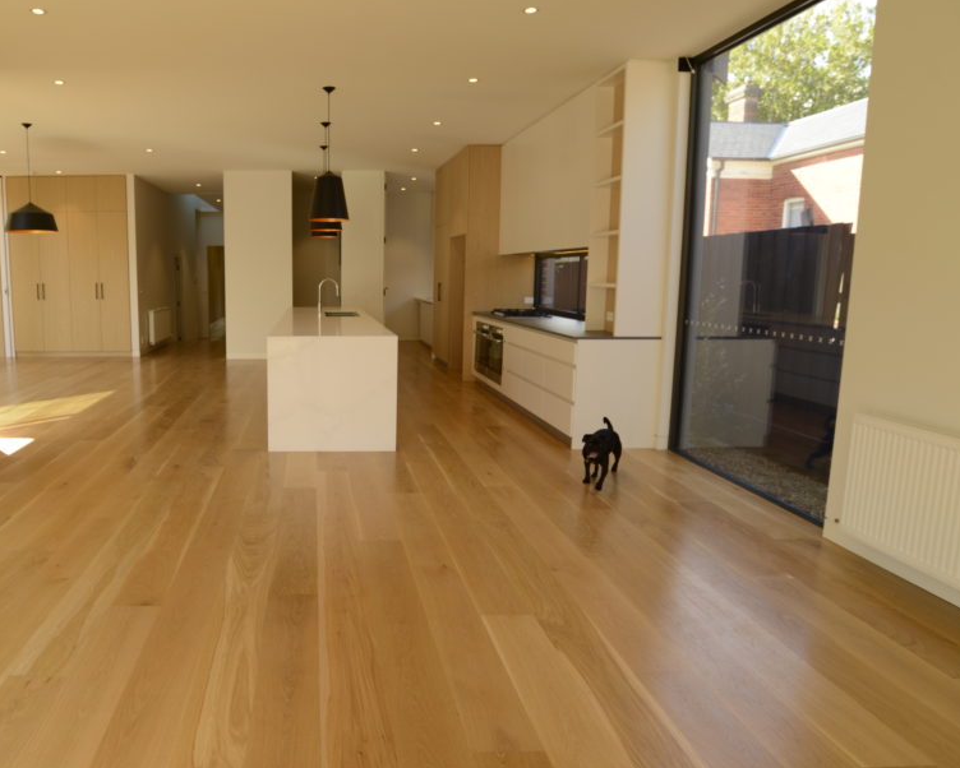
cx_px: 324
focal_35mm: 23
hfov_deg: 70.6
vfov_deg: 60.9
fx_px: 654
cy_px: 369
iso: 500
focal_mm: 18
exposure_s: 1/200
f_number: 6.3
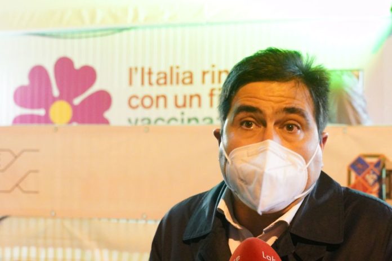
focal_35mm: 33
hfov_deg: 57.2
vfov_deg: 40.0
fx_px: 359
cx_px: 196
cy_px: 130
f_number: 5
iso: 12800
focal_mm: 33
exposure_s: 1/50
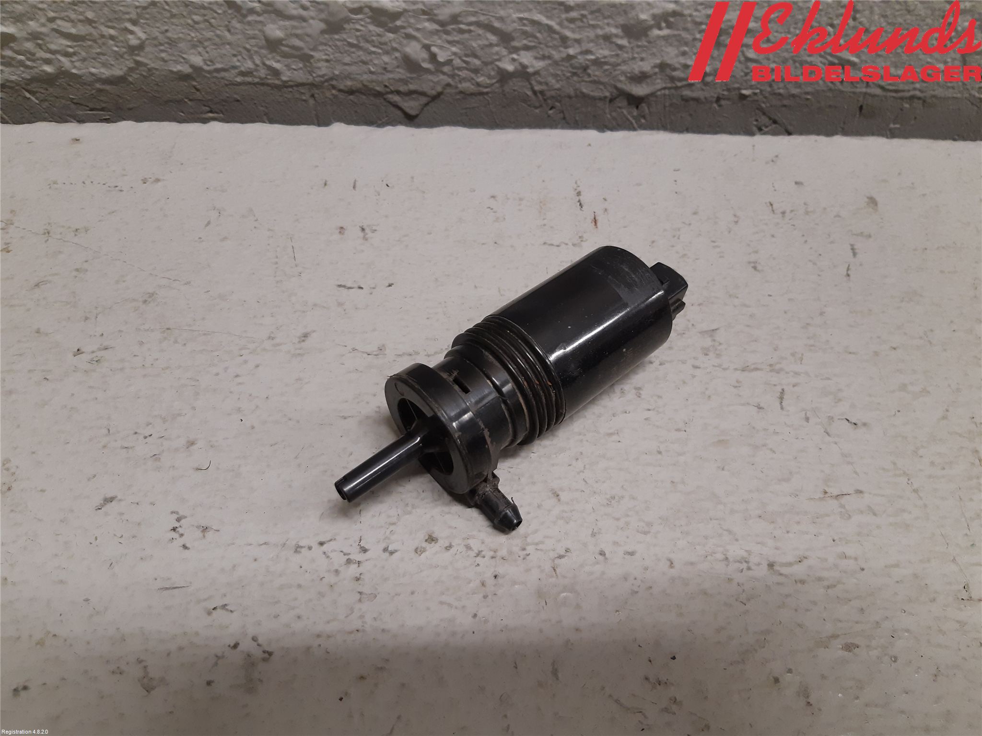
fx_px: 738
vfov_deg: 53.1
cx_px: 491
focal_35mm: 26
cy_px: 368
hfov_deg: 67.3
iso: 160
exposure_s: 1/50
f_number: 1.7
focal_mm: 3.93
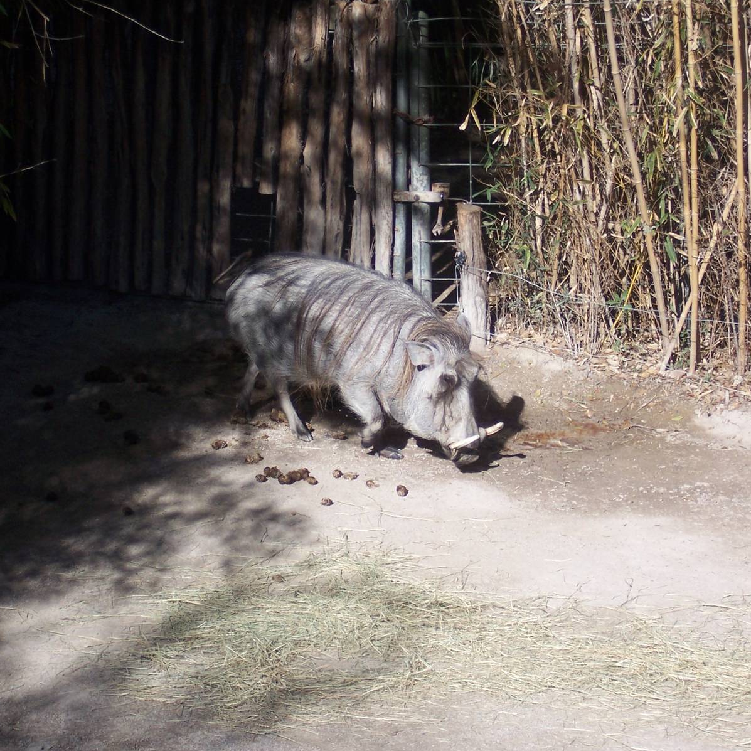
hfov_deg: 11.2
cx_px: 422
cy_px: 375
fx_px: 3829
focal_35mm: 156
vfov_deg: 11.2
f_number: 4.8
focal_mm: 22
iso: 80
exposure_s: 1/500
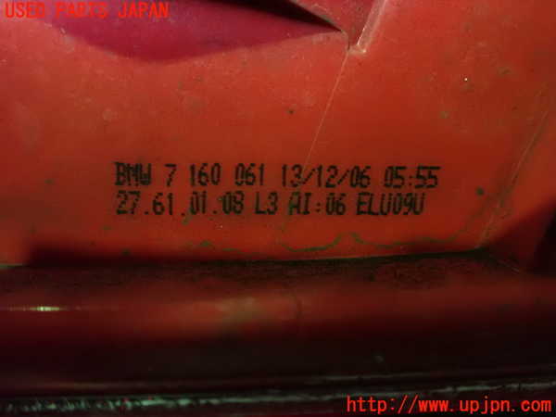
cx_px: 278
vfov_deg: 46.8
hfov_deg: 60.0
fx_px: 482
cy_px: 208
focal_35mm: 30
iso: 1600
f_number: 2.3
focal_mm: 5.4
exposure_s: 1/30
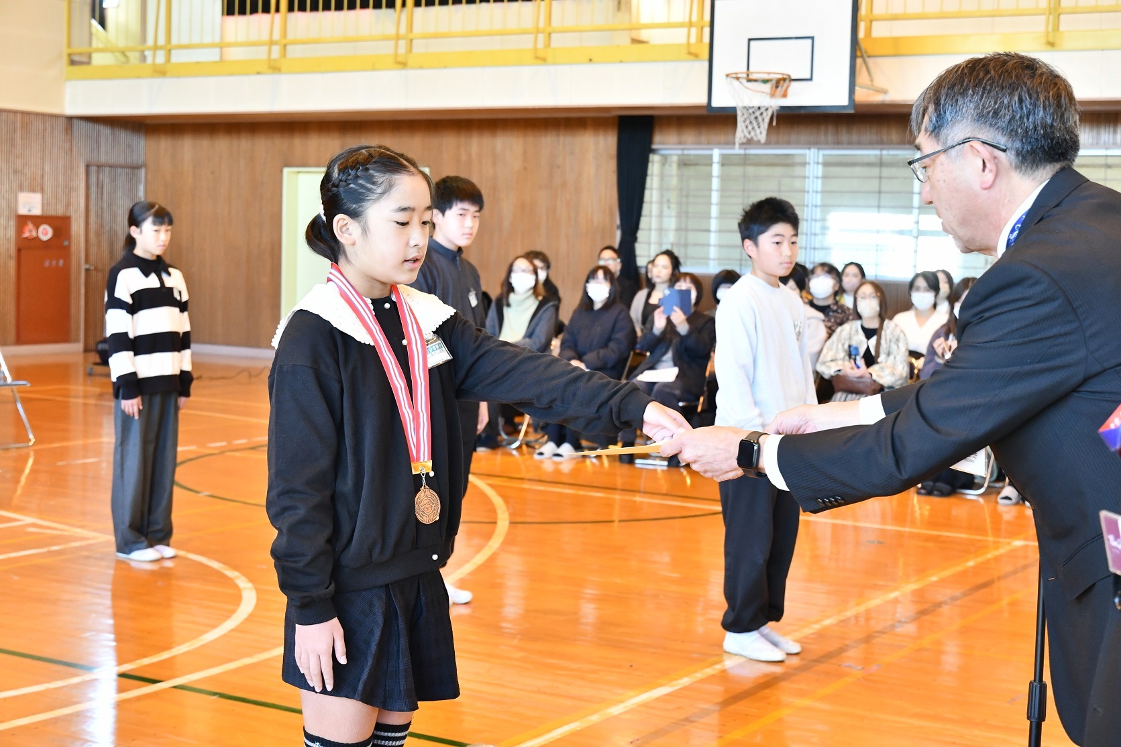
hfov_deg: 35.1
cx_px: 560
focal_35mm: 57
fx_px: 1775
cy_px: 374
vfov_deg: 23.8
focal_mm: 38
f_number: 4.5
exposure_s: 1/80
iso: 1600
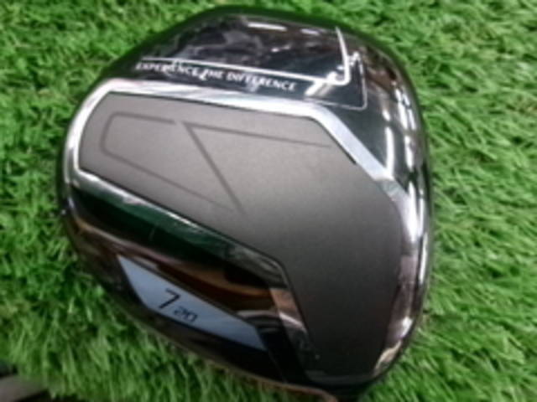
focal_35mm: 28
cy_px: 201
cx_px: 268
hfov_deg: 63.4
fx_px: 434
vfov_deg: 49.7
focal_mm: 5.1
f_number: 3.9
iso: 800
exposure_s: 1/34
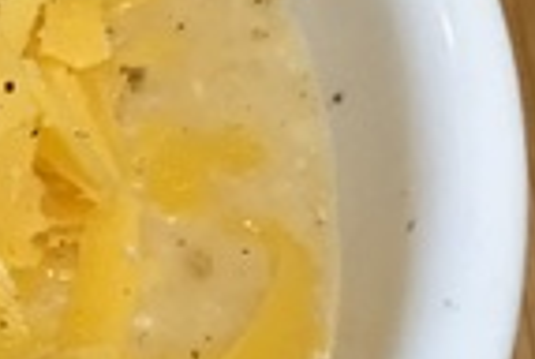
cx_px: -617
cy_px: 247
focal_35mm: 144
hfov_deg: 12.2
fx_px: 2144
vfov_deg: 9.6
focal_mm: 3.3
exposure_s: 1/30
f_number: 2.4
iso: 64
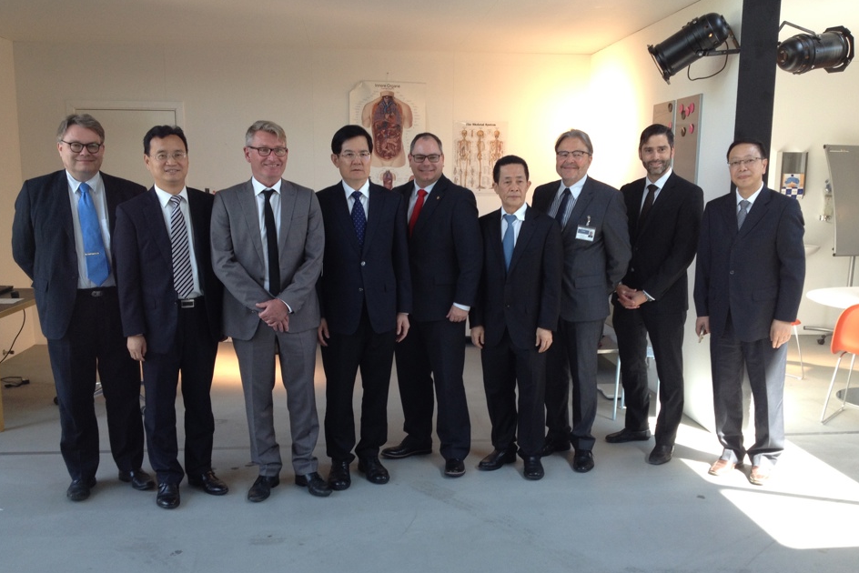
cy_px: 324
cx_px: 430
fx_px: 883
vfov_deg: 35.9
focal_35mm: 37
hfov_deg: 51.9
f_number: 2.4
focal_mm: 4.28
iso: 64
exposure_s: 1/60
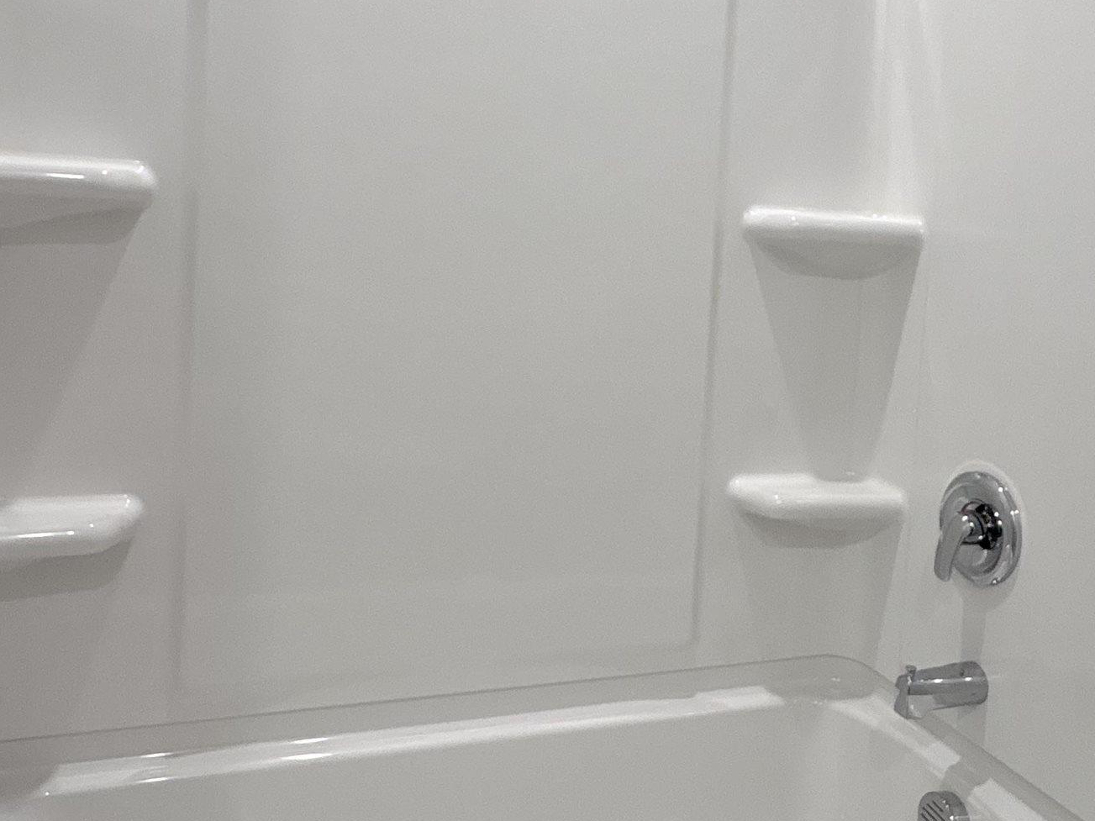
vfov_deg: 42.5
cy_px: 286
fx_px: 1044
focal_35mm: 33
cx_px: 604
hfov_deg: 55.2
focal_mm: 2.22
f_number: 2.2
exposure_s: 1/120
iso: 200
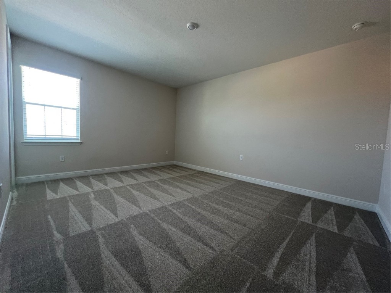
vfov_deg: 89.9
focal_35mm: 13
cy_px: 146
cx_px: 196
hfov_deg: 106.2
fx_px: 147
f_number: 1.8
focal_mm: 1.57
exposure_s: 1/60
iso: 200
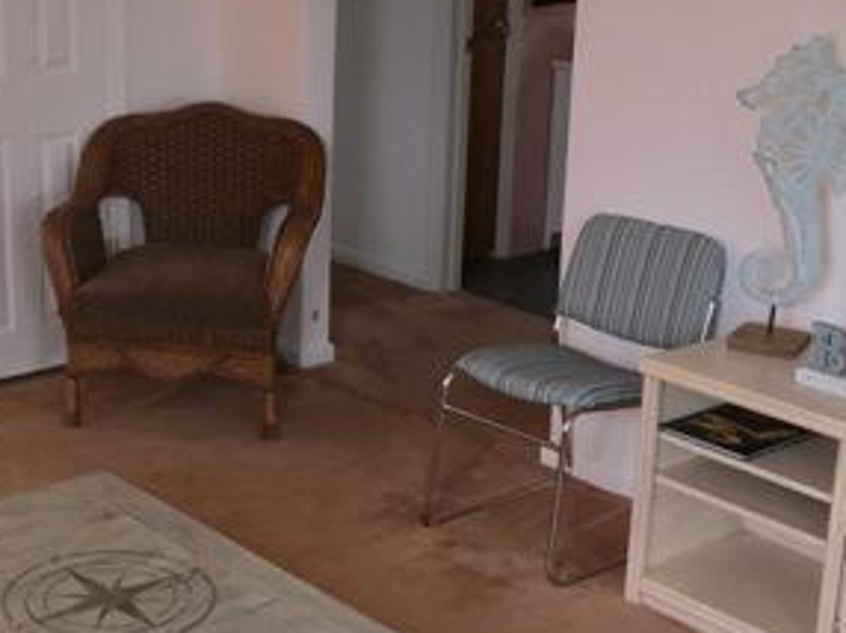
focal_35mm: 65
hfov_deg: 29.8
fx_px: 1587
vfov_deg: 22.6
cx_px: 358
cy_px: 334
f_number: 2.2
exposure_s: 1/30
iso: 32
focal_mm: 4.15
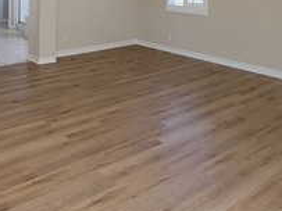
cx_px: 104
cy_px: -15
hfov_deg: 45.4
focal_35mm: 41
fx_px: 334
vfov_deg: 31.5
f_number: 2.2
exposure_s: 1/60
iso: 100
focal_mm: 2.2
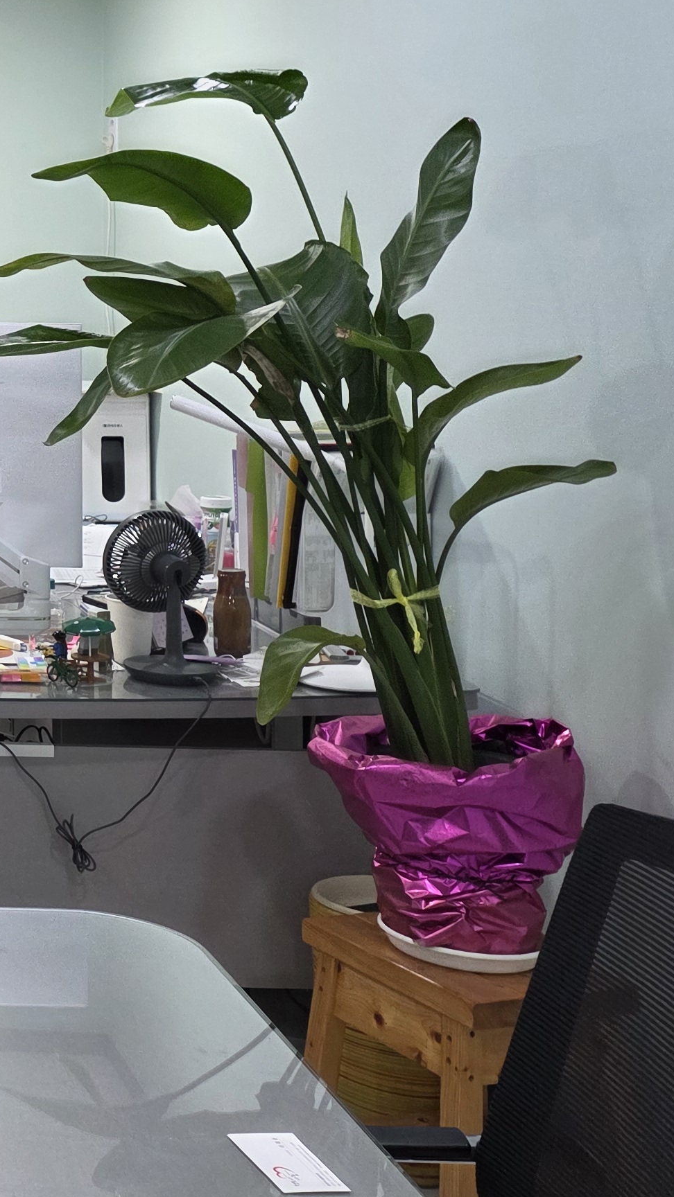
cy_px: 288
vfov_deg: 35.2
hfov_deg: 17.3
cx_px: -504
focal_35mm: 58
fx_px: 1843
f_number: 1.7
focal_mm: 6.25
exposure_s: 1/120
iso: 200
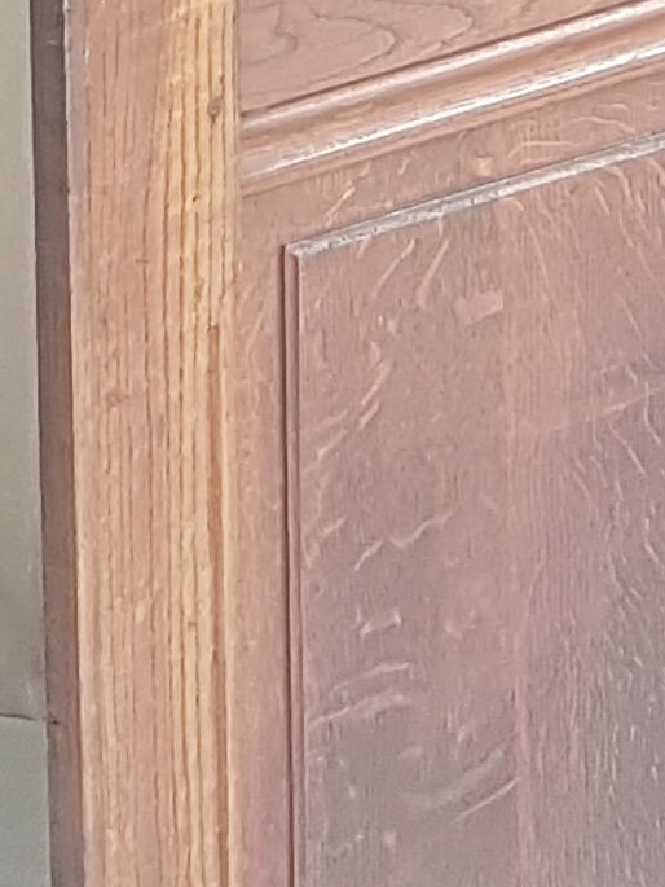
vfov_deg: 11.4
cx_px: 941
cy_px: -989
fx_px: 3918
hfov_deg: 9.5
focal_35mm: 153
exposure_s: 1/50
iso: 100
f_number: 1.7
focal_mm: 4.2
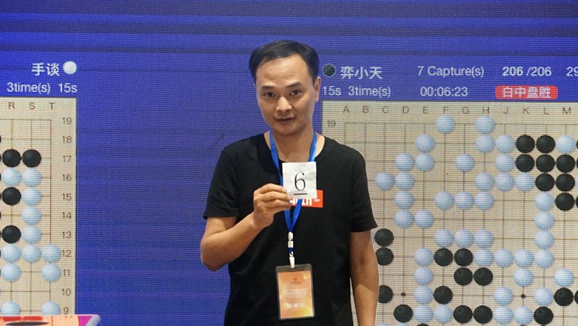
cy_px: 179
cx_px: 283
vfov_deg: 9.7
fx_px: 1917
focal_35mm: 125
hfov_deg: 17.2
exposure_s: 1/125
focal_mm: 70
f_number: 4
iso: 4000
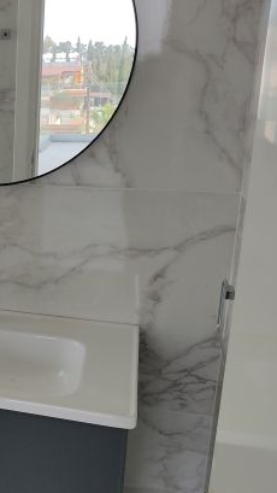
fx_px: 640
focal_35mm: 49
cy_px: 257
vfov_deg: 42.1
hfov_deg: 21.6
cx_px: -101
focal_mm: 4.74
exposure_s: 1/225
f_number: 1.79
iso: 100
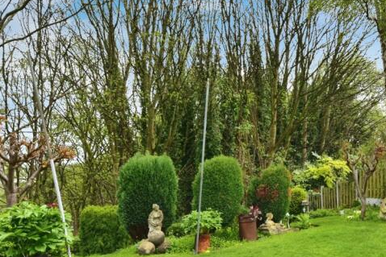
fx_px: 322
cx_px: 323
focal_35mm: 30
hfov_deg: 56.2
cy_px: 150
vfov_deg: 43.5
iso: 400
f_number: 8
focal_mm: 14
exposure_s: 1/250
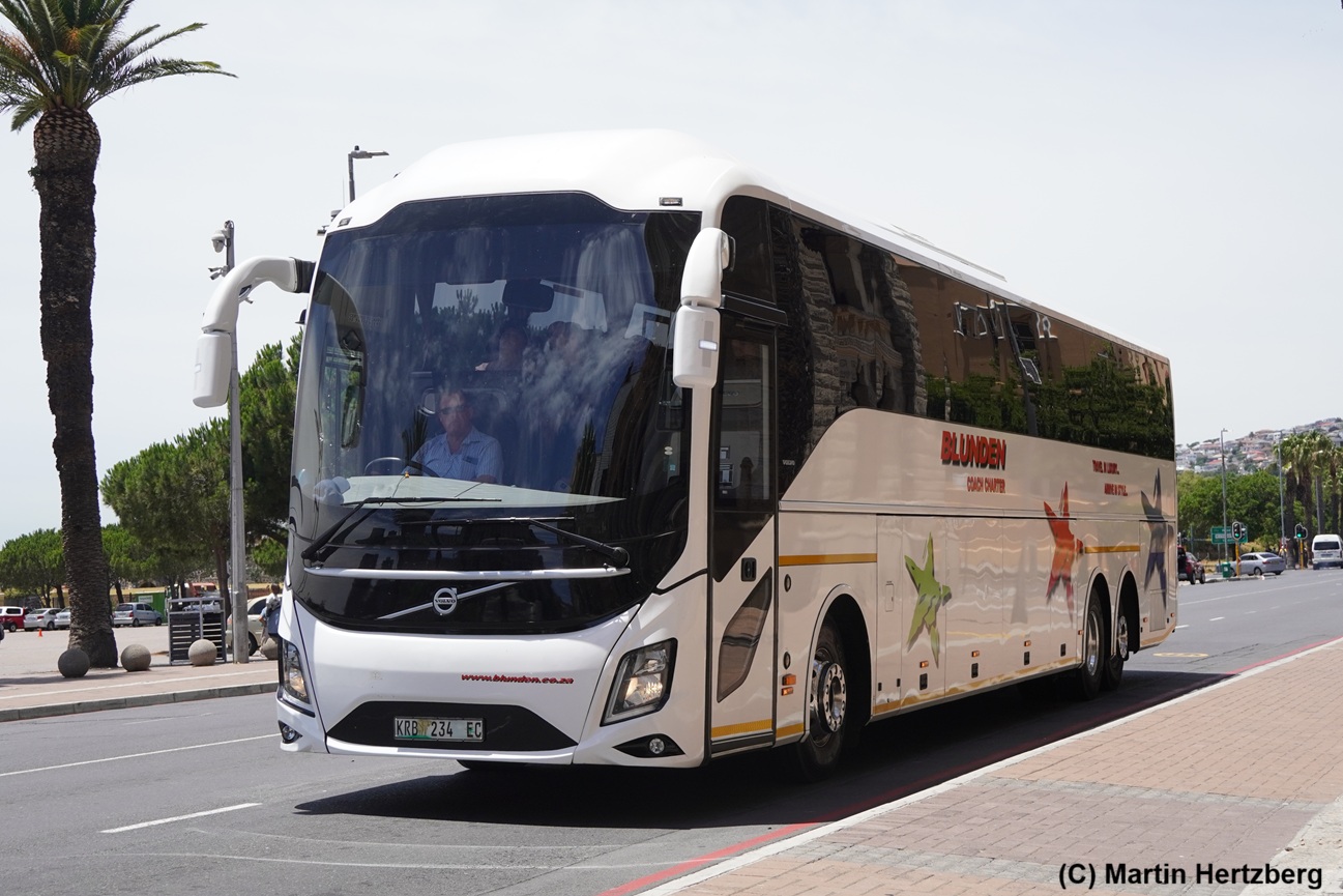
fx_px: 1903
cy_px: 448
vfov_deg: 26.5
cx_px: 672
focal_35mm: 51
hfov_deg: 38.9
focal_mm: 34
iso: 320
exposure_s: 1/2000
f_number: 4.5
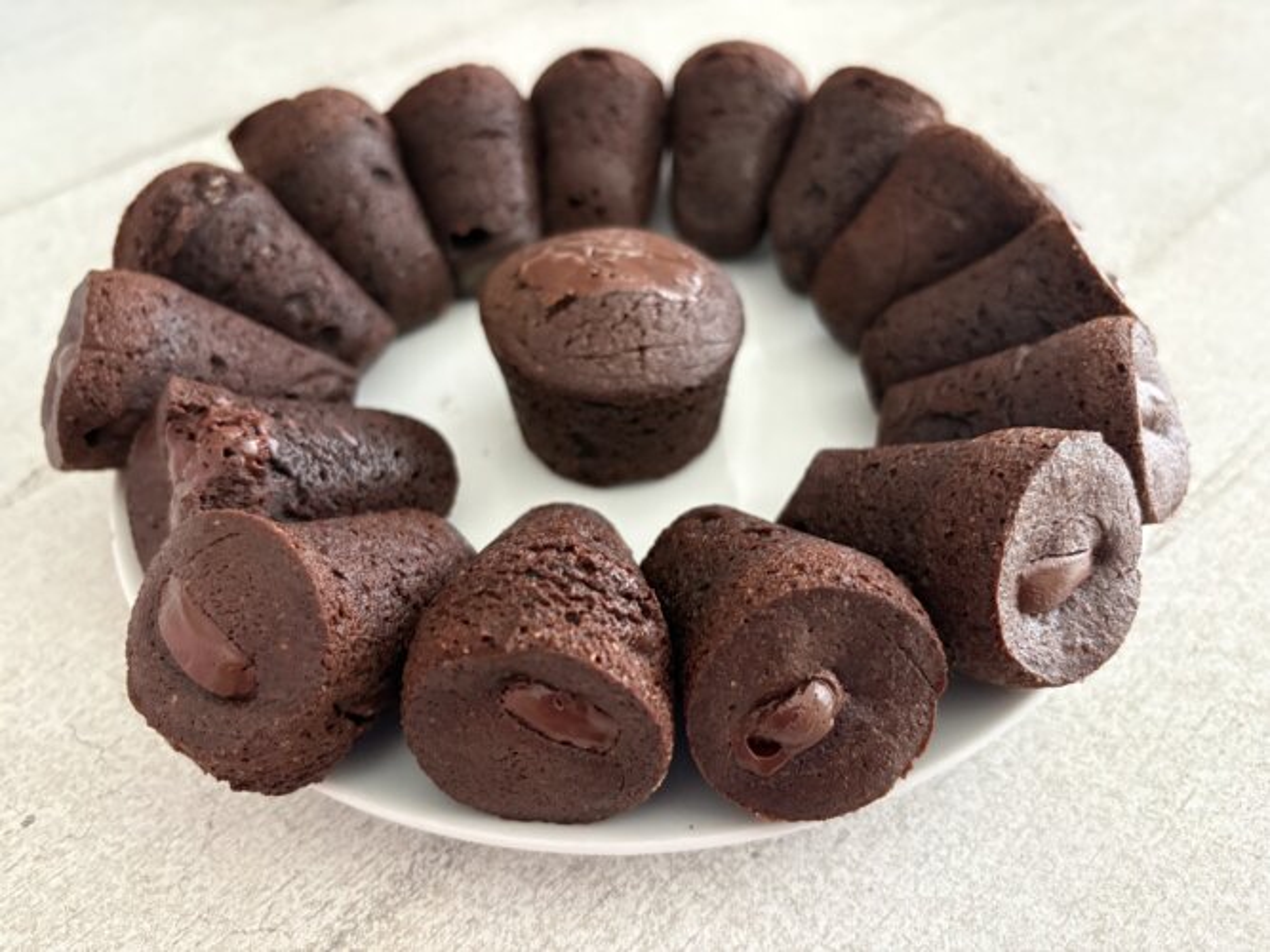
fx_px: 954
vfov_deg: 53.0
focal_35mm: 26
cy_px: 476
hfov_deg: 67.3
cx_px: 635
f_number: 1.6
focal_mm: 5.96
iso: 500
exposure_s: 1/57
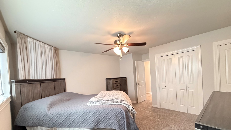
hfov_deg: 99.3
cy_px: 79
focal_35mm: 16
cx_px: 118
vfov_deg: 66.4
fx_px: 98
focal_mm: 2.22
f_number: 2.2
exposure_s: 1/60
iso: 800
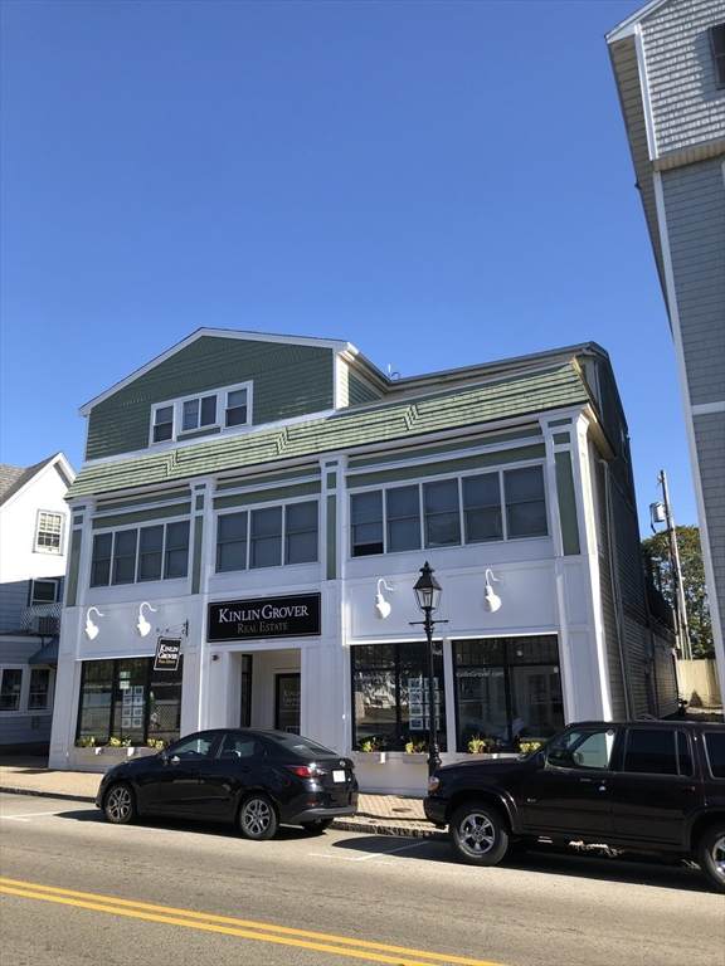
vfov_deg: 63.4
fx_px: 782
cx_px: 362
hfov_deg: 49.7
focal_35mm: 28
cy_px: 483
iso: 20
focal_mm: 3.99
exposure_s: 1/1033
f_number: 1.8
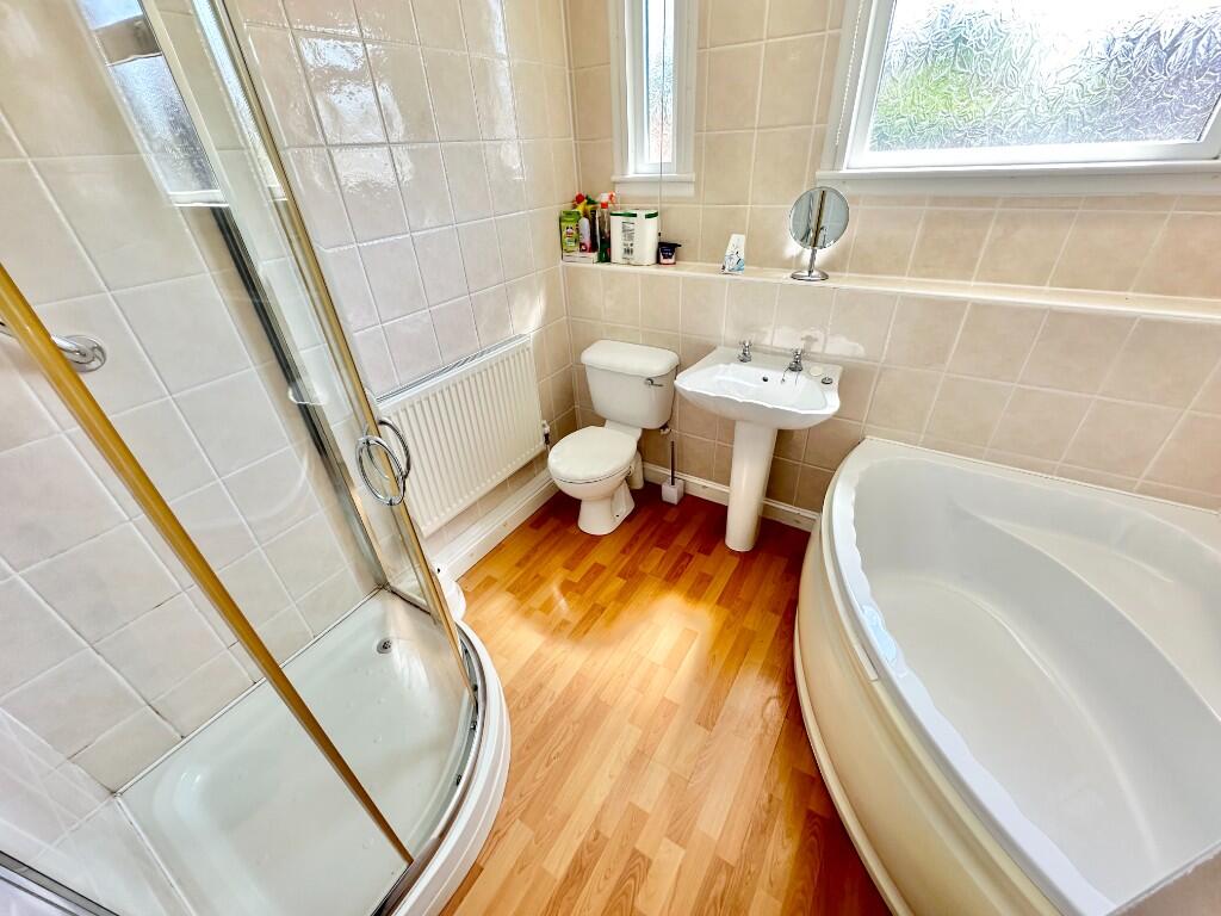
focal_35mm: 14
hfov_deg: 102.1
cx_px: 610
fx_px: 494
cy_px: 458
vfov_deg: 85.7
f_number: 2.2
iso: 200
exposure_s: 1/99
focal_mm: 2.22
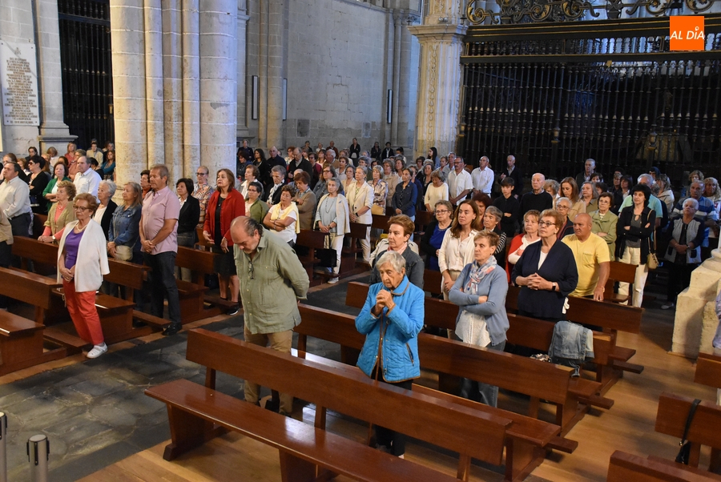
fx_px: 692
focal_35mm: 34
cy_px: 241
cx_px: 360
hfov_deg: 55.1
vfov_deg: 38.4
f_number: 3.8
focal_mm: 23
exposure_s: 1/60
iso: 5600
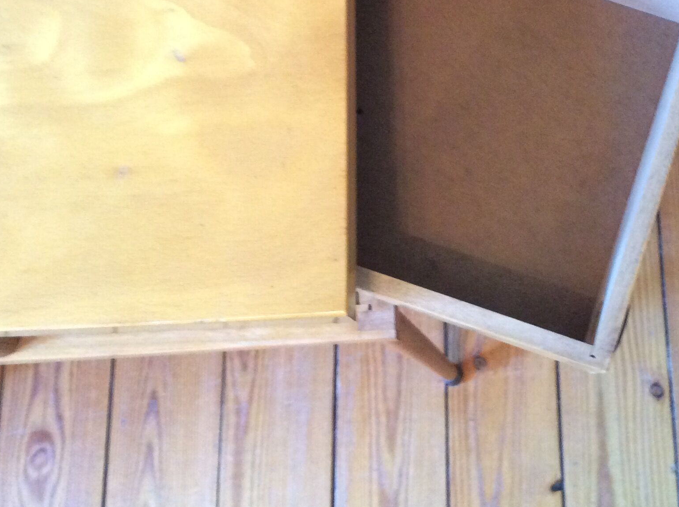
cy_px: 149
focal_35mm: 54
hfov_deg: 35.0
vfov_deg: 26.7
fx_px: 1058
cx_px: 484
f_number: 2.4
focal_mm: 3.3
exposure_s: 1/17
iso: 250
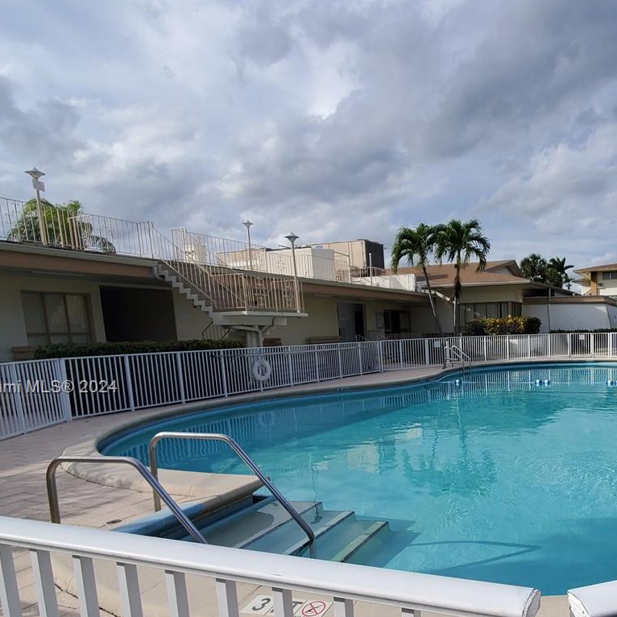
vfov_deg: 64.0
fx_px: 484
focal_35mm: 24
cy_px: 388
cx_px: 504
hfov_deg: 59.3
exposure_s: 1/1160
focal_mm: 1.8
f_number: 2.2
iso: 50
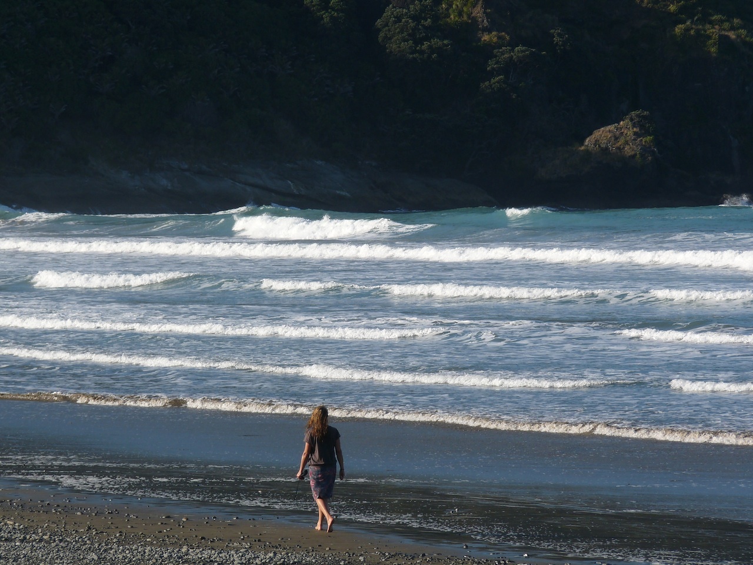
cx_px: 376
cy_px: 282
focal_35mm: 224
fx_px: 4873
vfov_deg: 6.6
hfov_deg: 8.8
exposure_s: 1/500
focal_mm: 39.9
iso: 100
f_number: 5.6
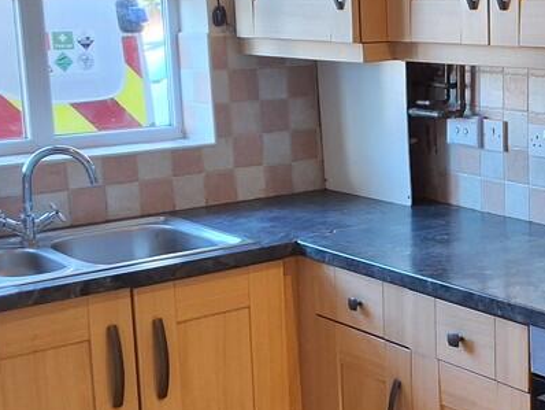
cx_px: 489
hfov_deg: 26.1
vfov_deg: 20.5
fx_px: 1134
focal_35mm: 72
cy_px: 232
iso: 100
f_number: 1.9
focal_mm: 2.91
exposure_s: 1/50
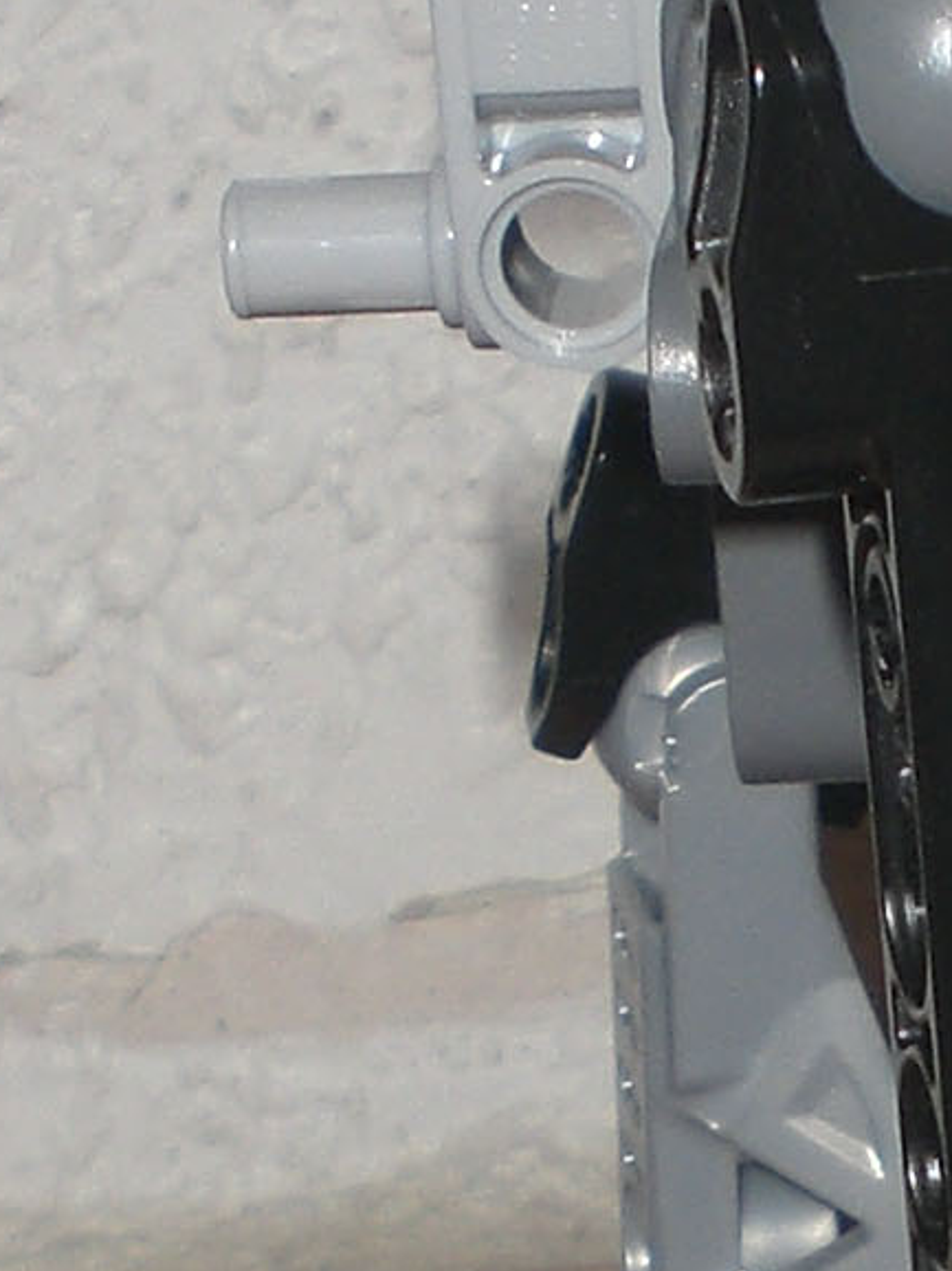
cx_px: 1728
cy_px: 1436
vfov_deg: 9.7
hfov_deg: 7.1
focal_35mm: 202
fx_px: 7413
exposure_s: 1/60
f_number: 4.4
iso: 50
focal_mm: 6.3
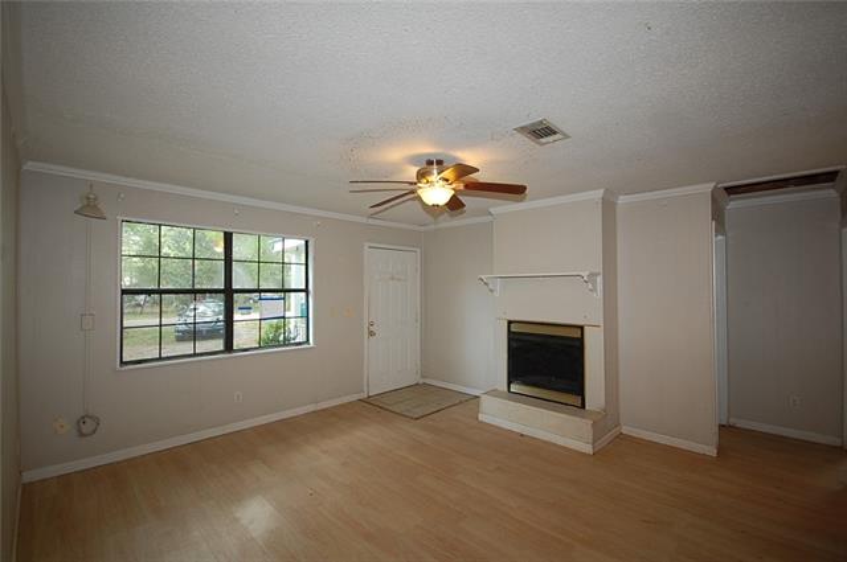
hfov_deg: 100.5
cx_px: 424
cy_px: 281
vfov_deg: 77.2
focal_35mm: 15
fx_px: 352
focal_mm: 10
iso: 400
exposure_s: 1/60
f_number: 5
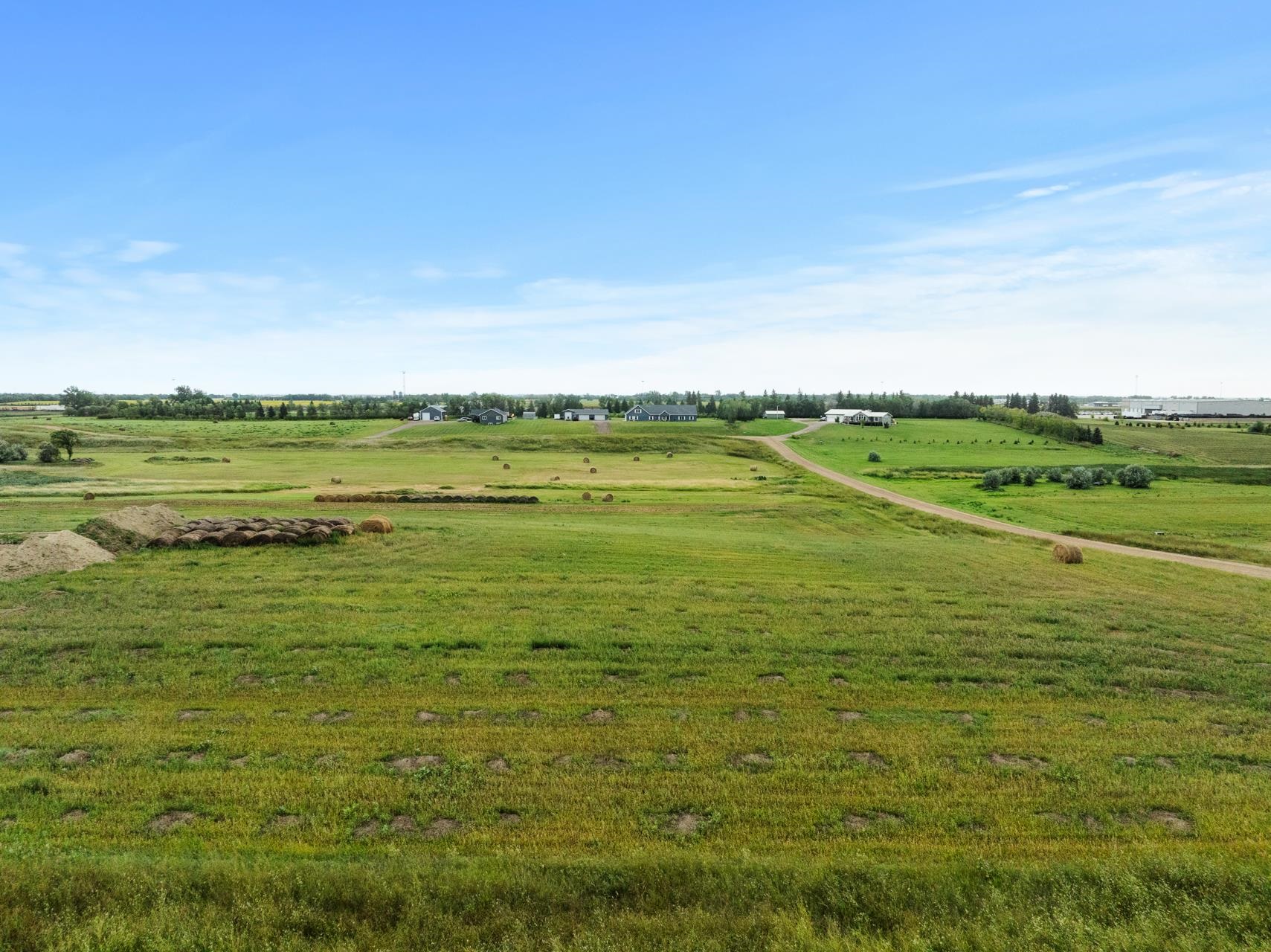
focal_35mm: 24
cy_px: 476
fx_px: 881
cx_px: 636
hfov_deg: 71.6
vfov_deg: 56.8
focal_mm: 12.29
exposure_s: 1/400
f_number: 5.6
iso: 400
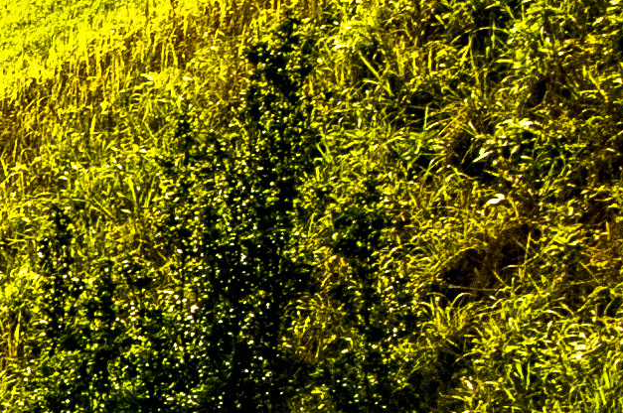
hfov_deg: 5.1
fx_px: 6739
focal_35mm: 390
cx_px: -1032
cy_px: -31
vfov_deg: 3.5
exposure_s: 1/125
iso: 200
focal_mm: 38
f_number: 14
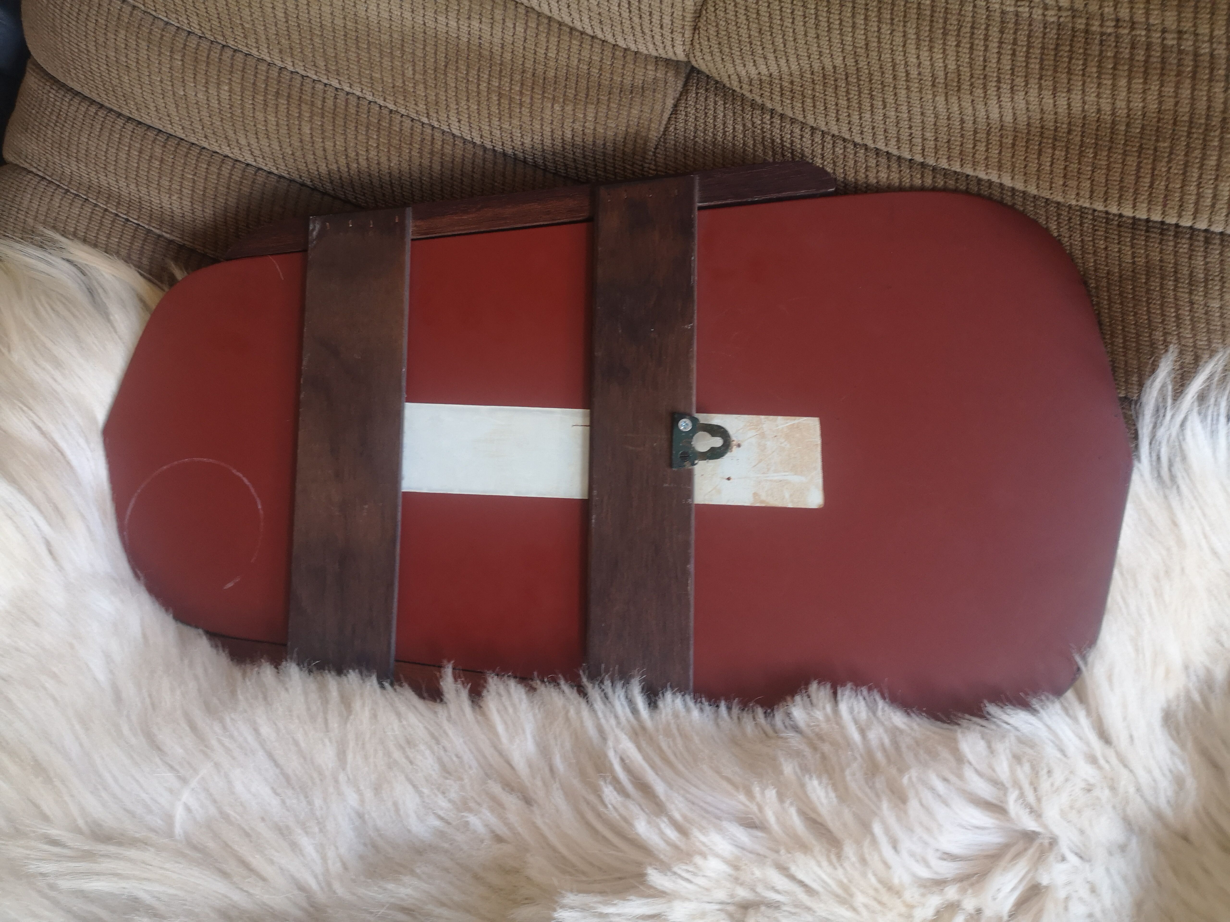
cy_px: 461
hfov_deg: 65.3
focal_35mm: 27
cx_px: 615
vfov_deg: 51.4
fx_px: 959
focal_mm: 3.95
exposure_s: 1/33.3
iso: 160
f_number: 1.8
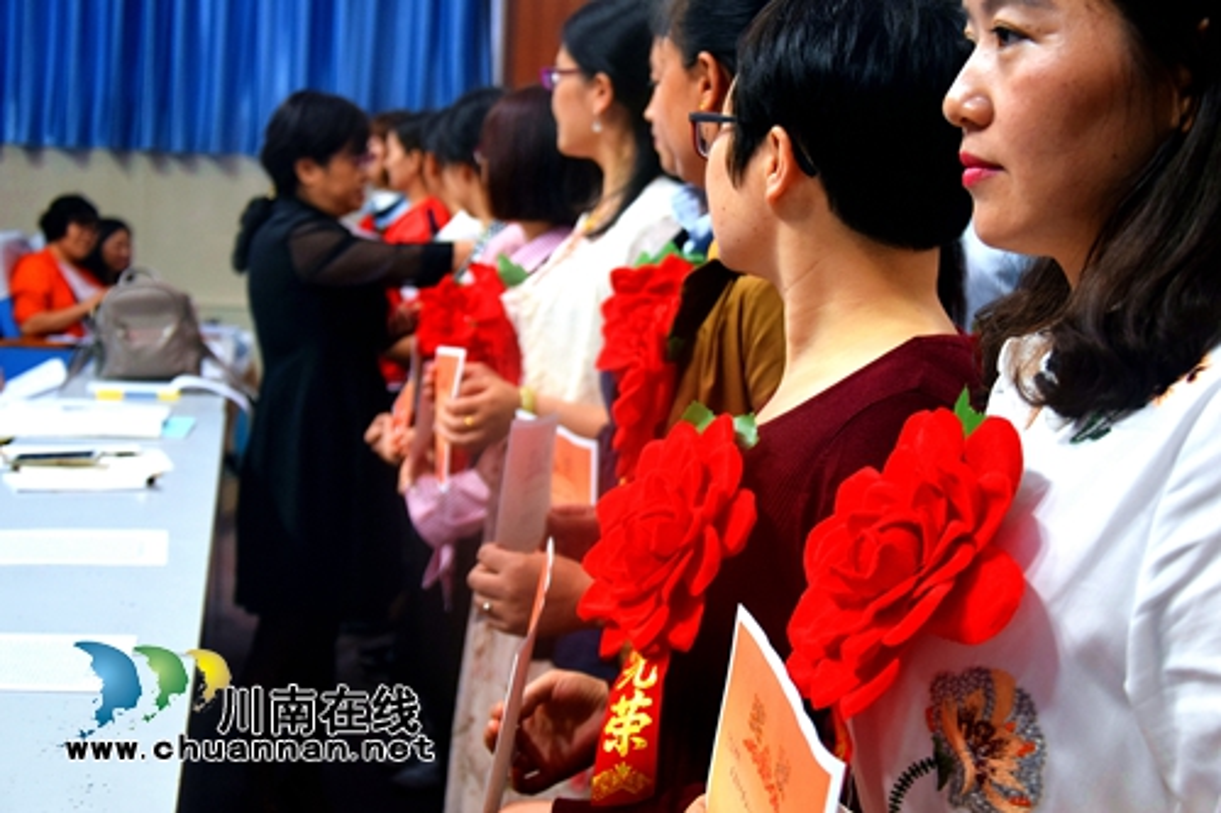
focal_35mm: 57
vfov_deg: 23.8
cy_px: 406
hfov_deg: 35.1
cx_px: 610
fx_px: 1933
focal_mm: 38
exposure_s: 1/60
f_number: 4.5
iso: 1250
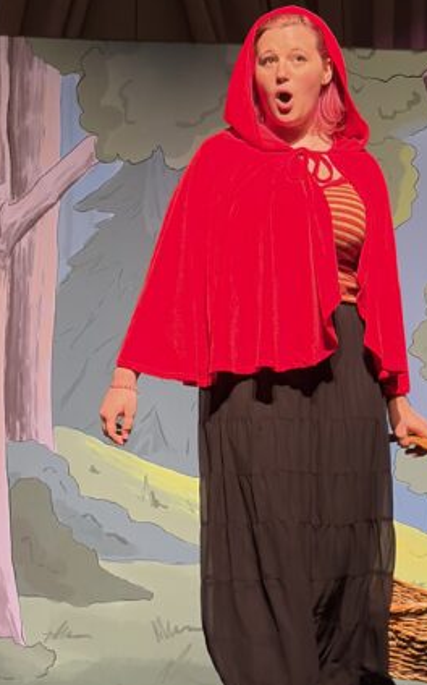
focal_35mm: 113
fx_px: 2106
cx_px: 146
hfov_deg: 11.6
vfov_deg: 18.4
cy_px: 401
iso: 100
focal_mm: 5.96
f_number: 1.6
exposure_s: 1/120
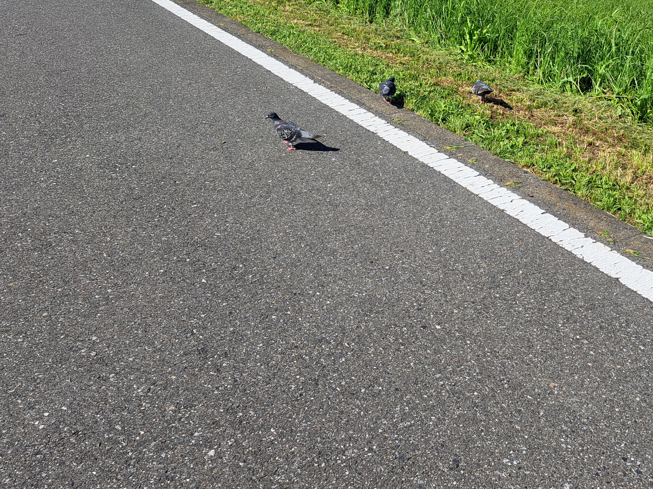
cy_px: 74
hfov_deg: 44.5
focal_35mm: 41
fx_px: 773
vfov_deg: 33.7
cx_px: 479
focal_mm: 5.23
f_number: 1.8
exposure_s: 1/1155
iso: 50
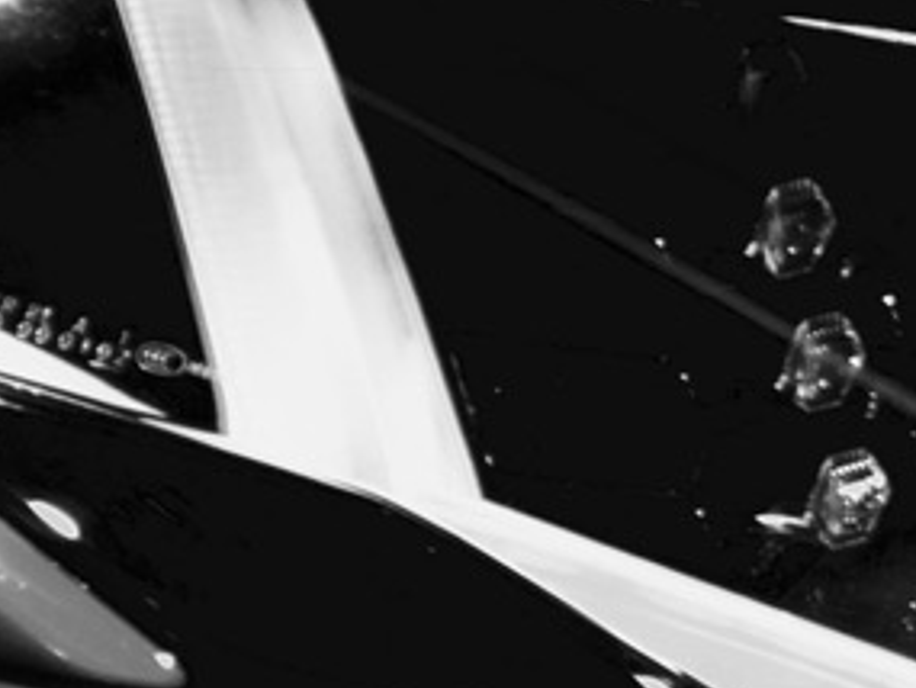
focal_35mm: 1516
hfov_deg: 1.3
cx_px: 1996
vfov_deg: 1.0
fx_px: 40133
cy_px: -141
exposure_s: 1/125
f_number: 5.6
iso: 280
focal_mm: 130
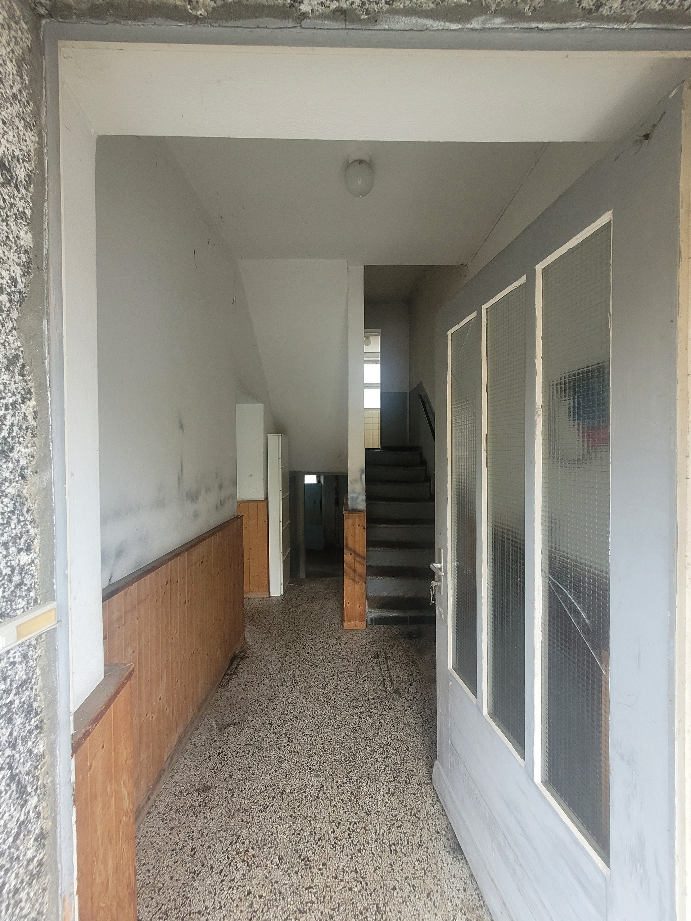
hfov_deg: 89.9
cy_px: 460
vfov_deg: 106.2
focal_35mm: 13
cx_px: 346
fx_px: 346
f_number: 2.2
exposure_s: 1/50
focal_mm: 1.74
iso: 250
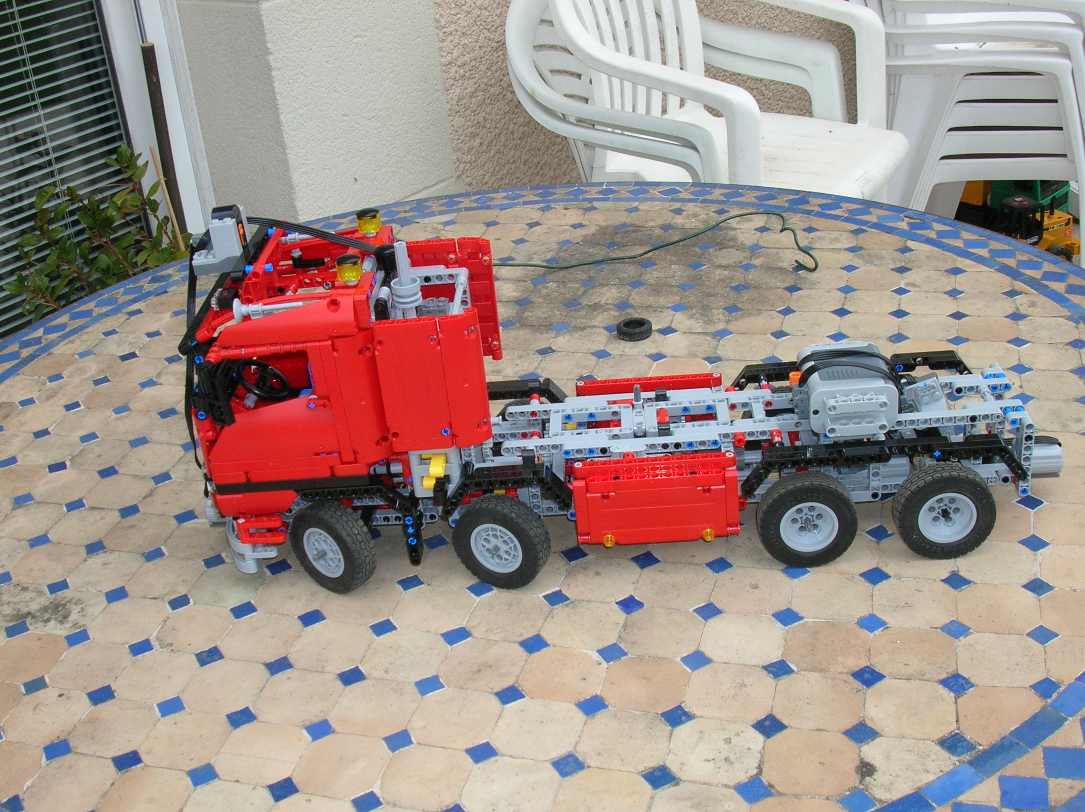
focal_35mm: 42
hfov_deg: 44.8
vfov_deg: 34.3
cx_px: 542
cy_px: 406
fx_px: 1315
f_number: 6.1
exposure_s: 1/163
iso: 50
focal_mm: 7.1
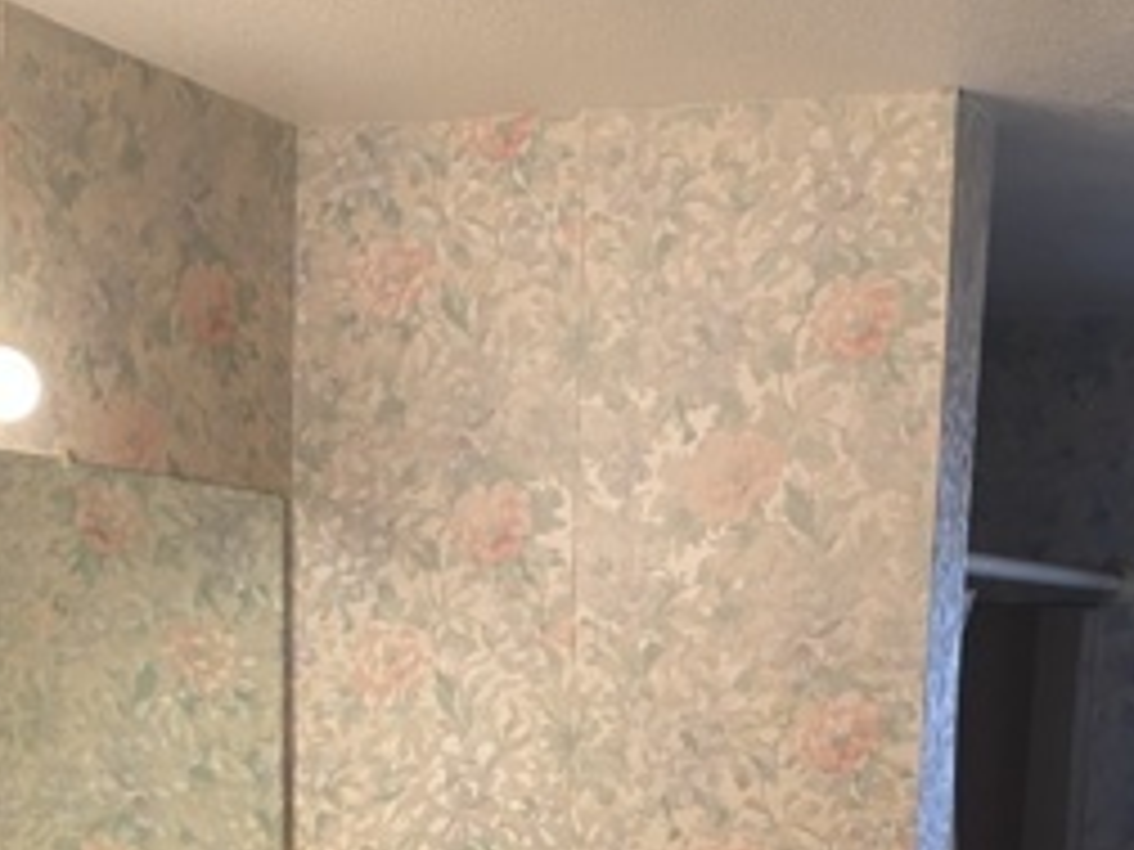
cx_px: 774
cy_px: 1021
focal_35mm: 66
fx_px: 2162
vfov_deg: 20.8
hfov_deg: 29.1
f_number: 1.8
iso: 100
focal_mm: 4.25
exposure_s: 1/60
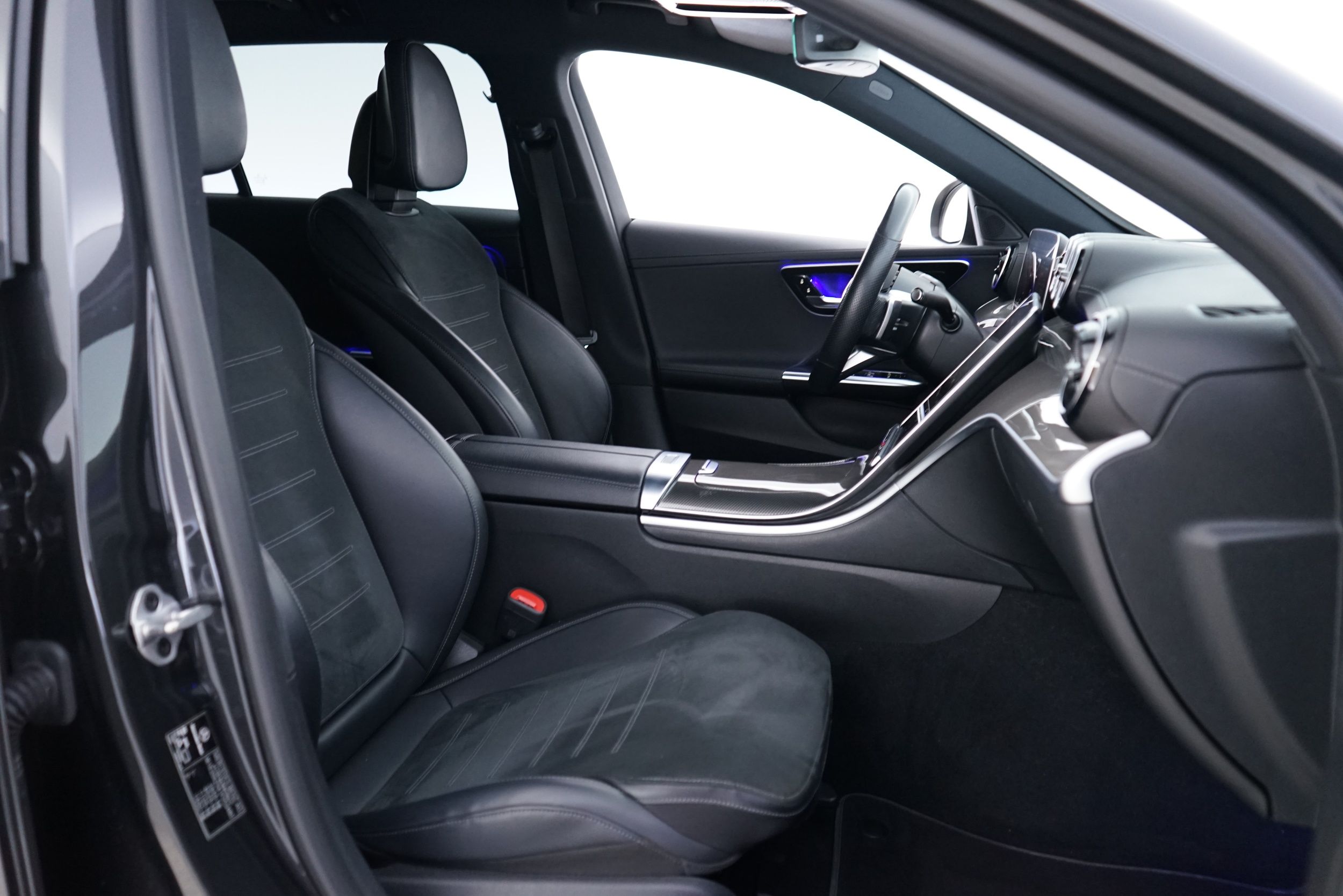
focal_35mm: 29
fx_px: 1082
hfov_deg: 63.7
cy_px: 448
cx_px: 672
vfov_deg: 45.0
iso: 2000
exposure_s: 1/15
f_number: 3.5
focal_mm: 29
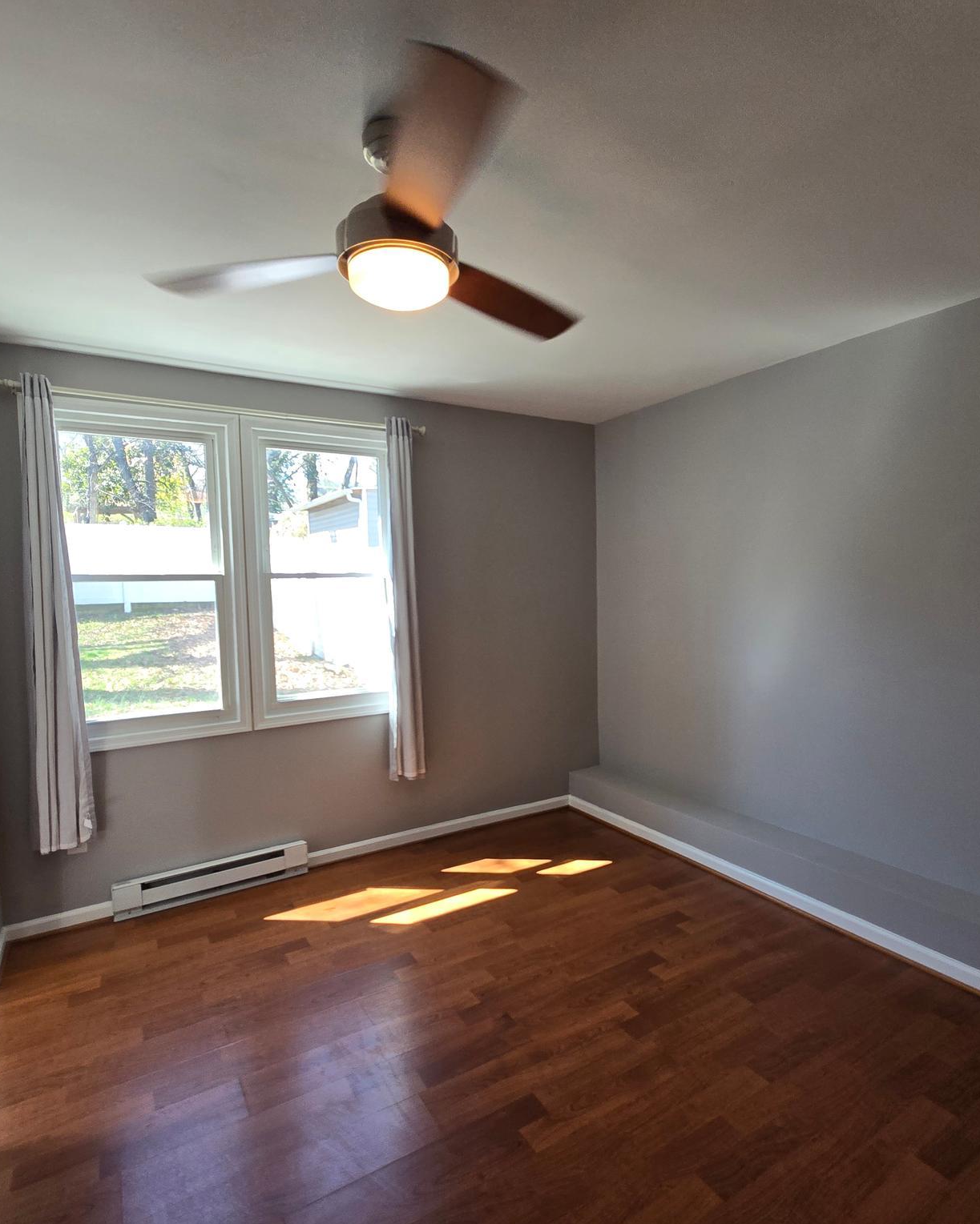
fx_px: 616
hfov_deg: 76.7
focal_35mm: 17
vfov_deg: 89.6
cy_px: 614
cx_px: 541
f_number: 2.2
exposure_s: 1/120
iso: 64
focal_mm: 2.2
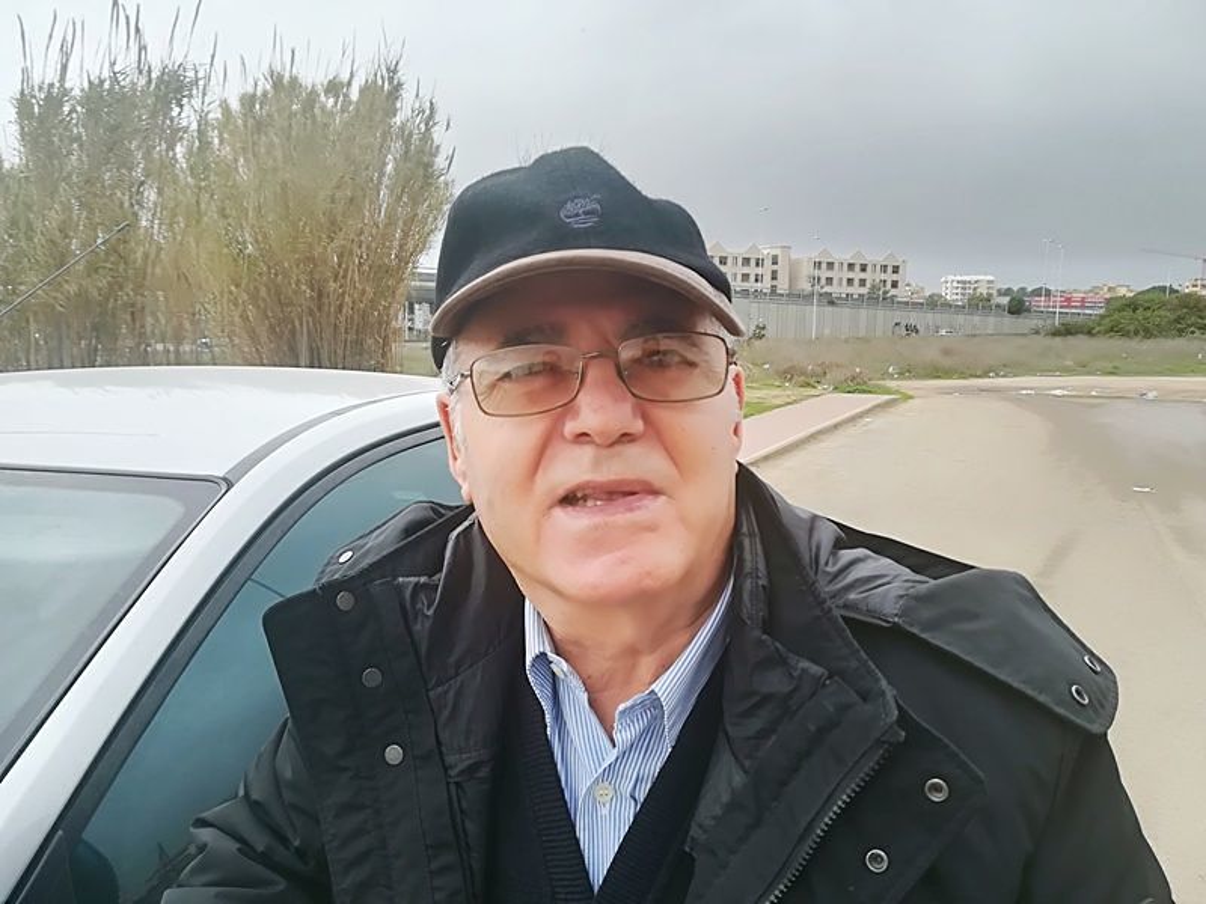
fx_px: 906
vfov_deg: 53.1
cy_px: 452
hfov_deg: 67.3
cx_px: 603
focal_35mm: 26
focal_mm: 3.83
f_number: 2.2
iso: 50
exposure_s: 1/155
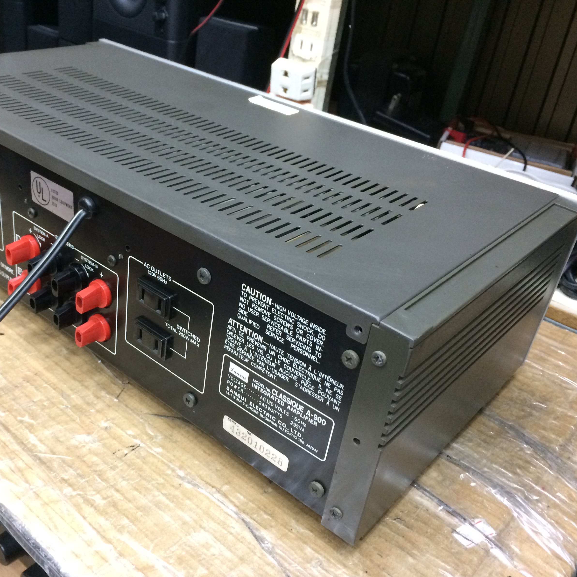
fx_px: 660
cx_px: 213
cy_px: 294
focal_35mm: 35
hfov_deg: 46.8
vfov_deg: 47.2
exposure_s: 1/25
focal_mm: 4.15
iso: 320
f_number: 2.2
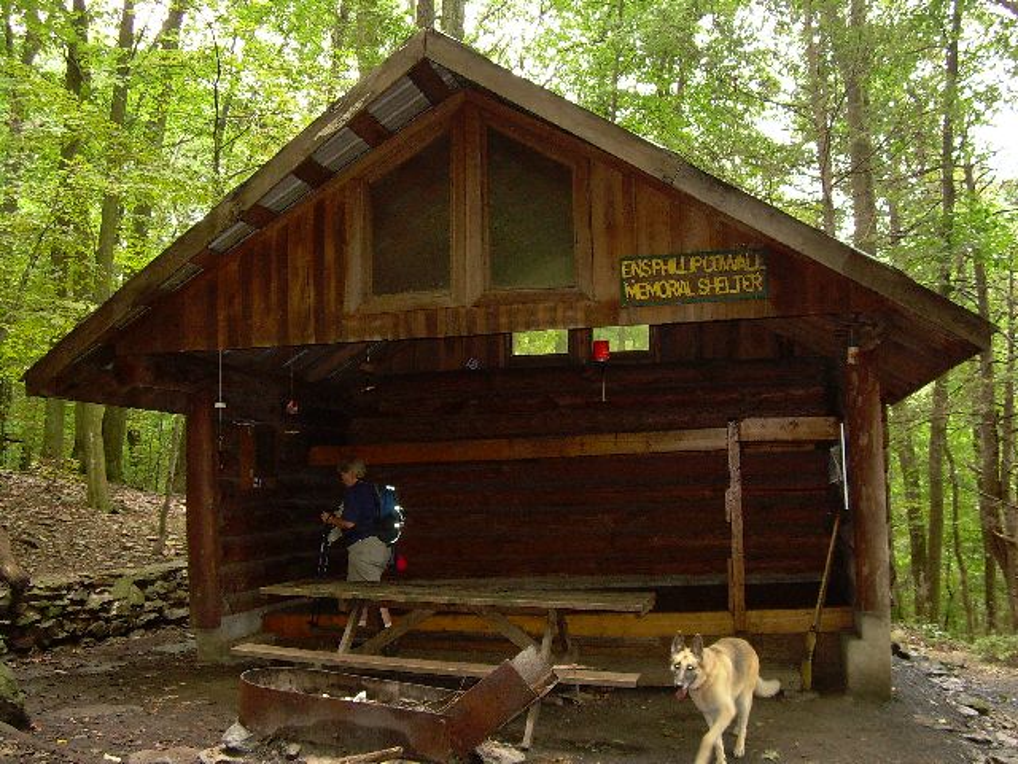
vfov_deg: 37.7
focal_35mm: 38
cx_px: 509
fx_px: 1118
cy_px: 382
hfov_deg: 49.0
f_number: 2.8
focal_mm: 6.3
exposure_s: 1/60
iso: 200
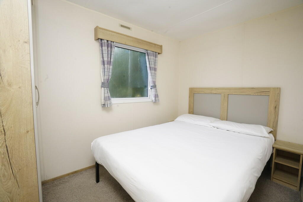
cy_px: 101
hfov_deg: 96.7
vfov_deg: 73.8
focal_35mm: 16
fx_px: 135
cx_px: 152
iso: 1600
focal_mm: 16
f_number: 13
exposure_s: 1/60
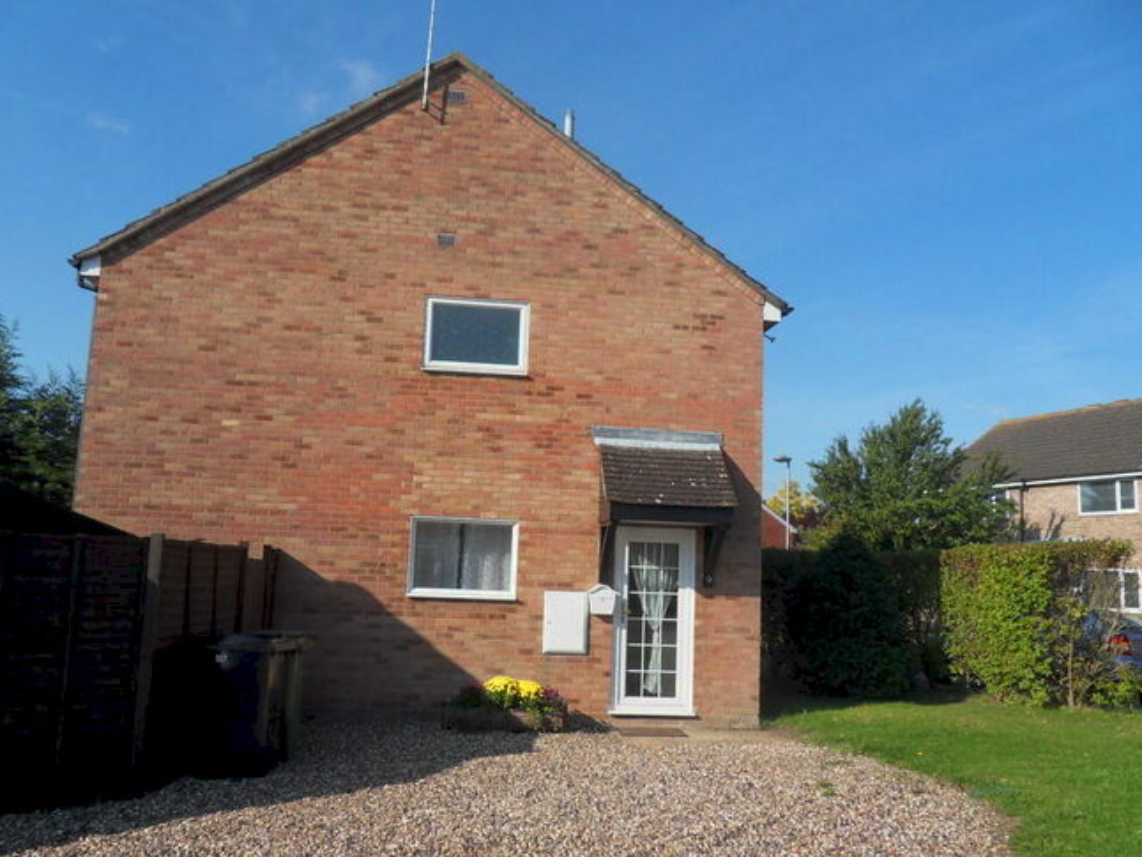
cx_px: 555
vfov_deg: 53.1
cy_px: 450
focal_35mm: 26
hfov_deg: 67.3
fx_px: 858
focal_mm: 4.2
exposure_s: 1/250
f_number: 7.5
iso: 80
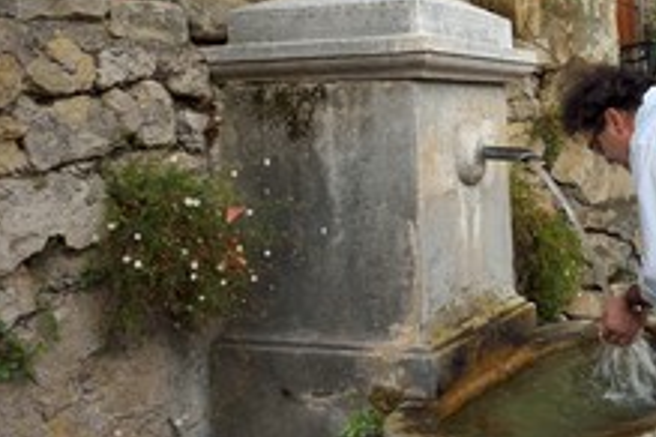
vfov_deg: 29.2
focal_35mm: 46
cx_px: 539
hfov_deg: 40.7
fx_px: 838
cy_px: 189
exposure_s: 1/40
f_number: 5
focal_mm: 24
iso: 1600
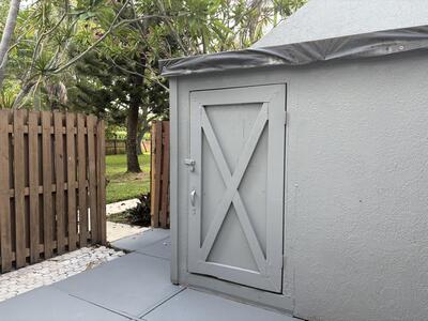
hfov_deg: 67.3
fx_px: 321
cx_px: 214
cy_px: 160
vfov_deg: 53.1
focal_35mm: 26
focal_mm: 5.96
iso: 40
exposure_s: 1/176
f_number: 1.6
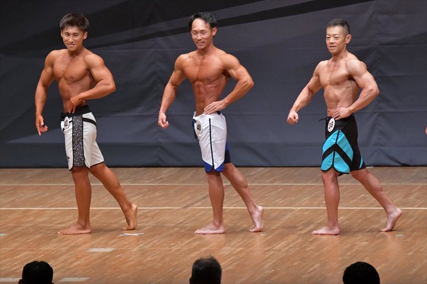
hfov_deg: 7.6
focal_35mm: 270
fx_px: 3201
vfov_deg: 5.1
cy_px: 142
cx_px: 214
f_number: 5.6
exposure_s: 1/400
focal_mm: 180
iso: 6400
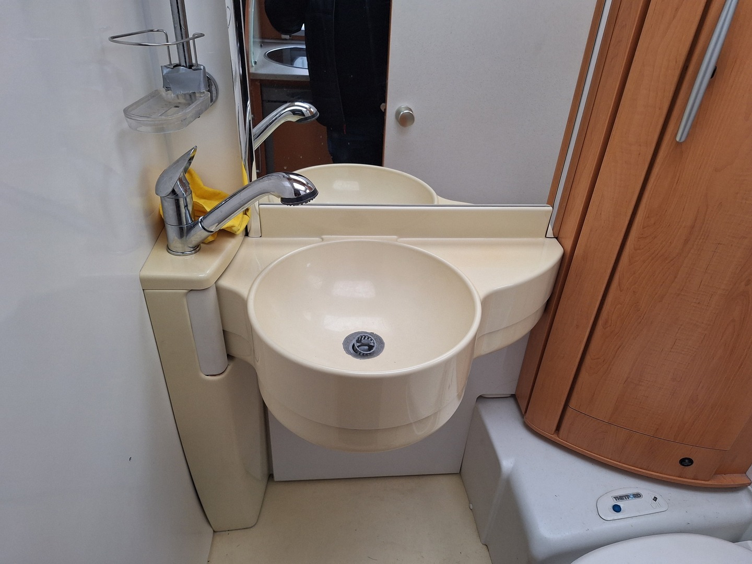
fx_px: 500
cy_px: 282
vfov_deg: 58.9
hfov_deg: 73.9
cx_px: 376
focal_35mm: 23
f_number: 1.8
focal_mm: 5.54
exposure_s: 1/40
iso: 250
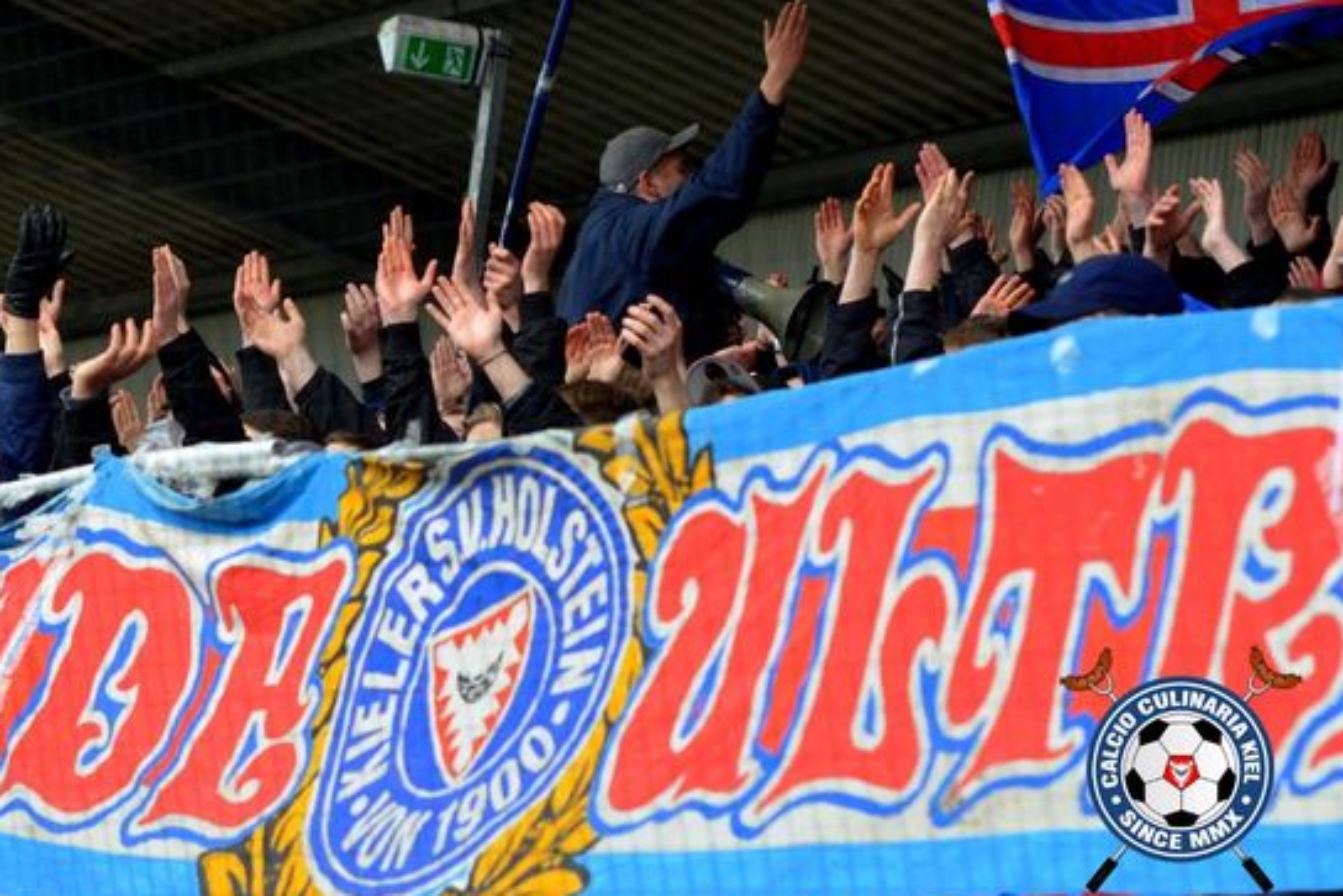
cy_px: 444
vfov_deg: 12.5
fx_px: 4104
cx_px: 642
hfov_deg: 18.6
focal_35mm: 110
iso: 1600
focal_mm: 70
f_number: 3.5
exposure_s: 1/800
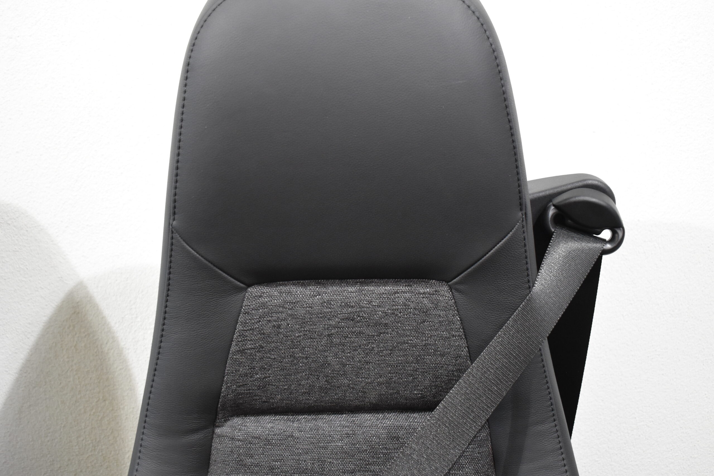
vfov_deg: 28.1
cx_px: 357
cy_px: 238
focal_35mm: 48
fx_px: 952
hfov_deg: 41.1
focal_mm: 32
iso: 1800
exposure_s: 1/125
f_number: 4.5
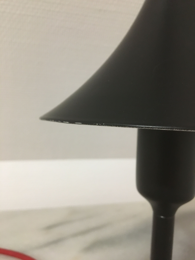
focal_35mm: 29
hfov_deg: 48.2
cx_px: 98
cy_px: 130
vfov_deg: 61.7
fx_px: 218
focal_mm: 4.15
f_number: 2.2
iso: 250
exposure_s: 1/17
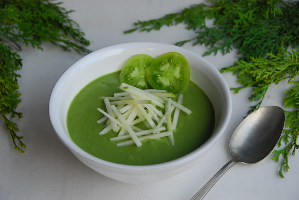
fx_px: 773
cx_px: 150
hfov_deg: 21.9
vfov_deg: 14.7
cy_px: 100
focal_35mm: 93
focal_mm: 62
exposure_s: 1/80
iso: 200
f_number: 4.8
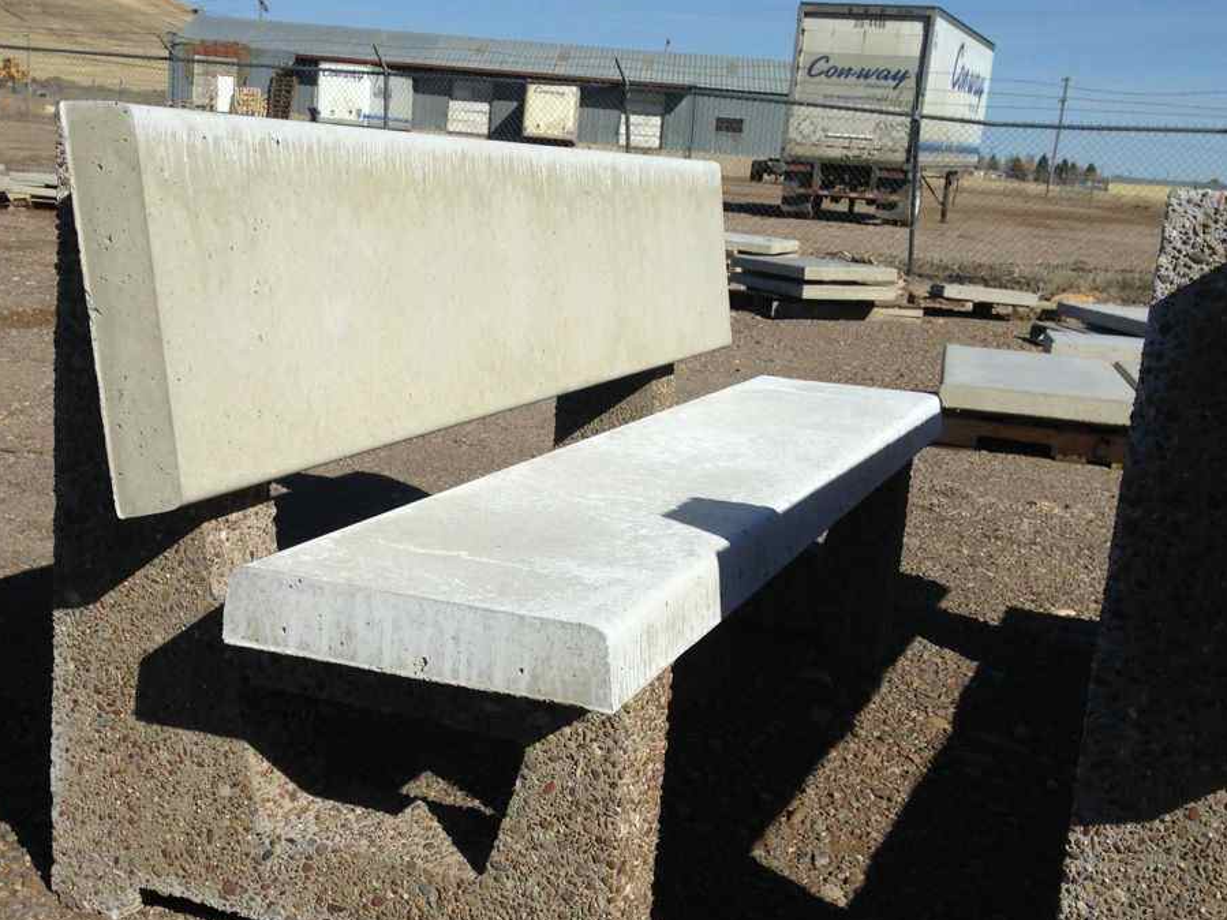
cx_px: 534
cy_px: 535
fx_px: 1666
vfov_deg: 30.8
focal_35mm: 47
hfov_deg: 40.4
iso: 50
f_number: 2.4
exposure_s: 1/3195
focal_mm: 4.12
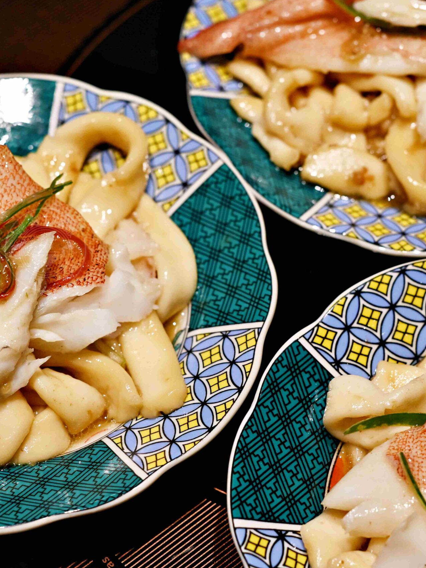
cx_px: 214
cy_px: 285
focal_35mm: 109
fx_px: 1789
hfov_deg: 13.6
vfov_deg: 18.0
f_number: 4
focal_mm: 50
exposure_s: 1/200
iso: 280
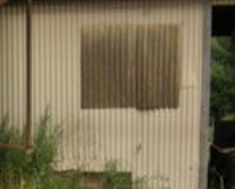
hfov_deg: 11.1
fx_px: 1093
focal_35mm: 157
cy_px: 336
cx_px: -245
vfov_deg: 9.4
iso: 64
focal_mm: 7.9
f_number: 2.8
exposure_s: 1/534
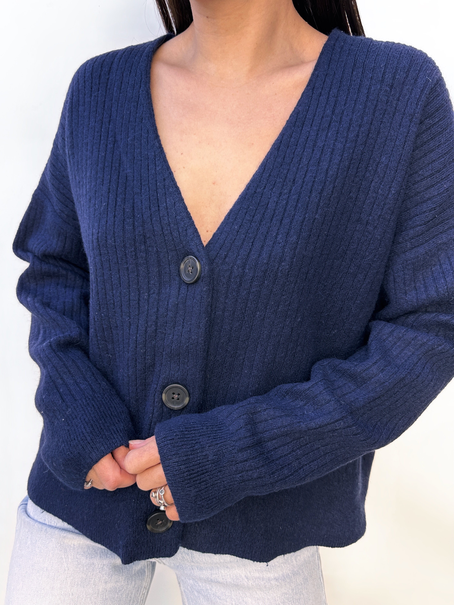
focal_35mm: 24
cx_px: 227
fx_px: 420
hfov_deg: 56.8
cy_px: 302
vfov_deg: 71.6
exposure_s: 1/181
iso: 64
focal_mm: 6.86
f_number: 1.78
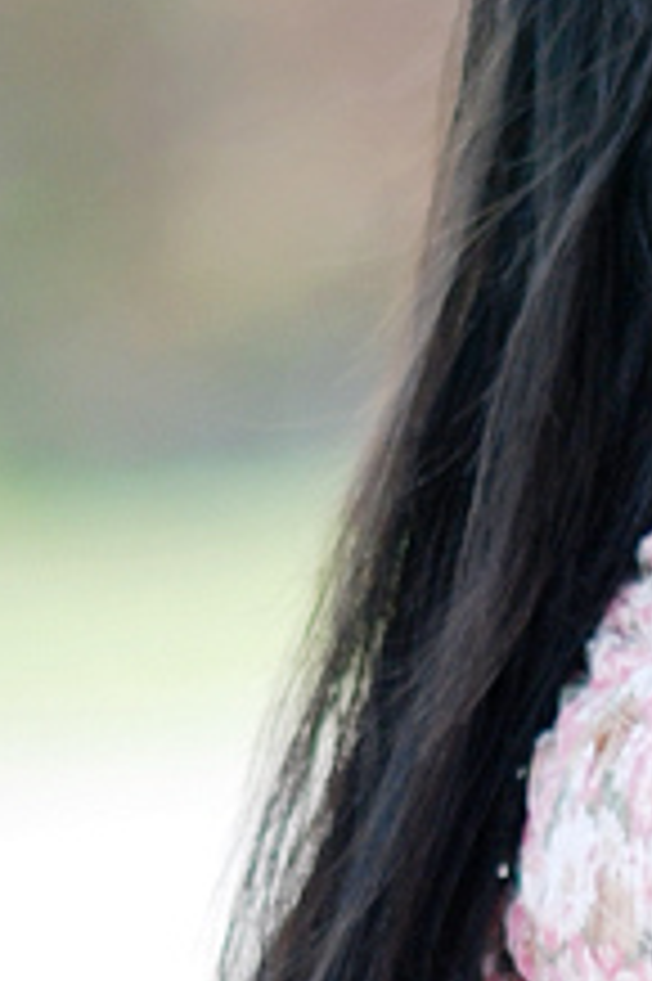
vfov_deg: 4.1
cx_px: 648
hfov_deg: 2.8
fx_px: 13548
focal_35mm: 498
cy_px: -90
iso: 100
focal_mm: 85
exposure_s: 1/640
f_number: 1.8
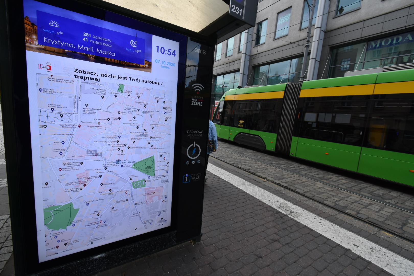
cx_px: 207
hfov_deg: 100.4
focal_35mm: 15
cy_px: 138
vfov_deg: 77.3
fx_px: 172
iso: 400
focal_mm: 10
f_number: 8
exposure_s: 1/250
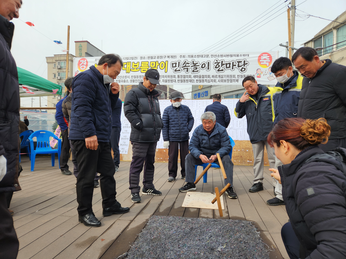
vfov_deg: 58.9
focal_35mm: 23
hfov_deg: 73.9
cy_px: 130
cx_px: 173
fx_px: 230
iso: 20
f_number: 1.8
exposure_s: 1/814
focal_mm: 5.4
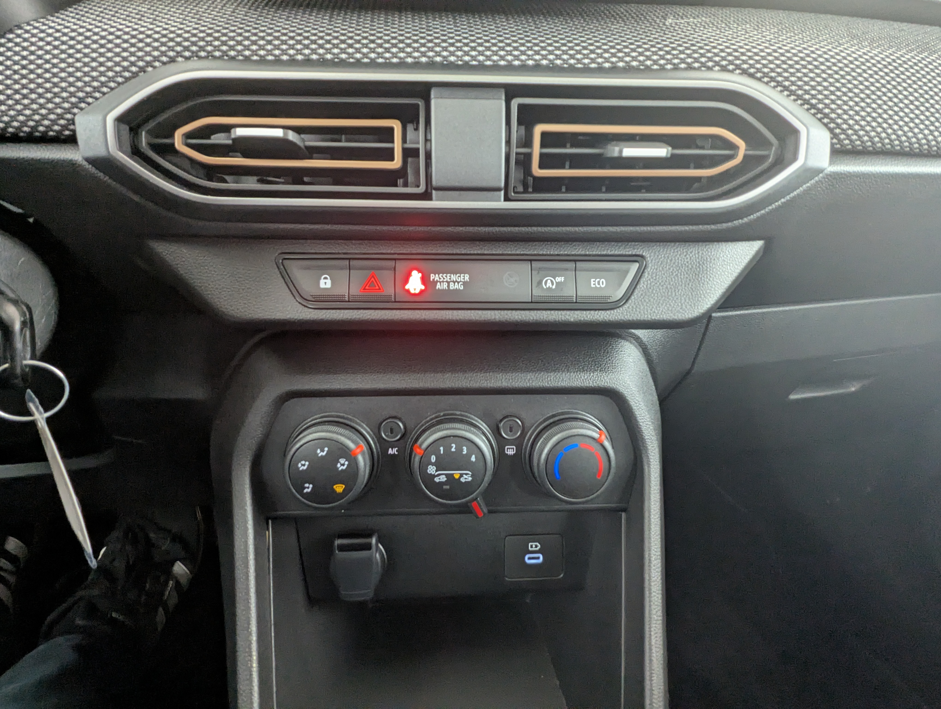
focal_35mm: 16
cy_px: 354
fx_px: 436
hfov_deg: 94.4
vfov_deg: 78.2
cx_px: 470
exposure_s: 1/23.8
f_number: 2.2
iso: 343
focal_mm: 2.35
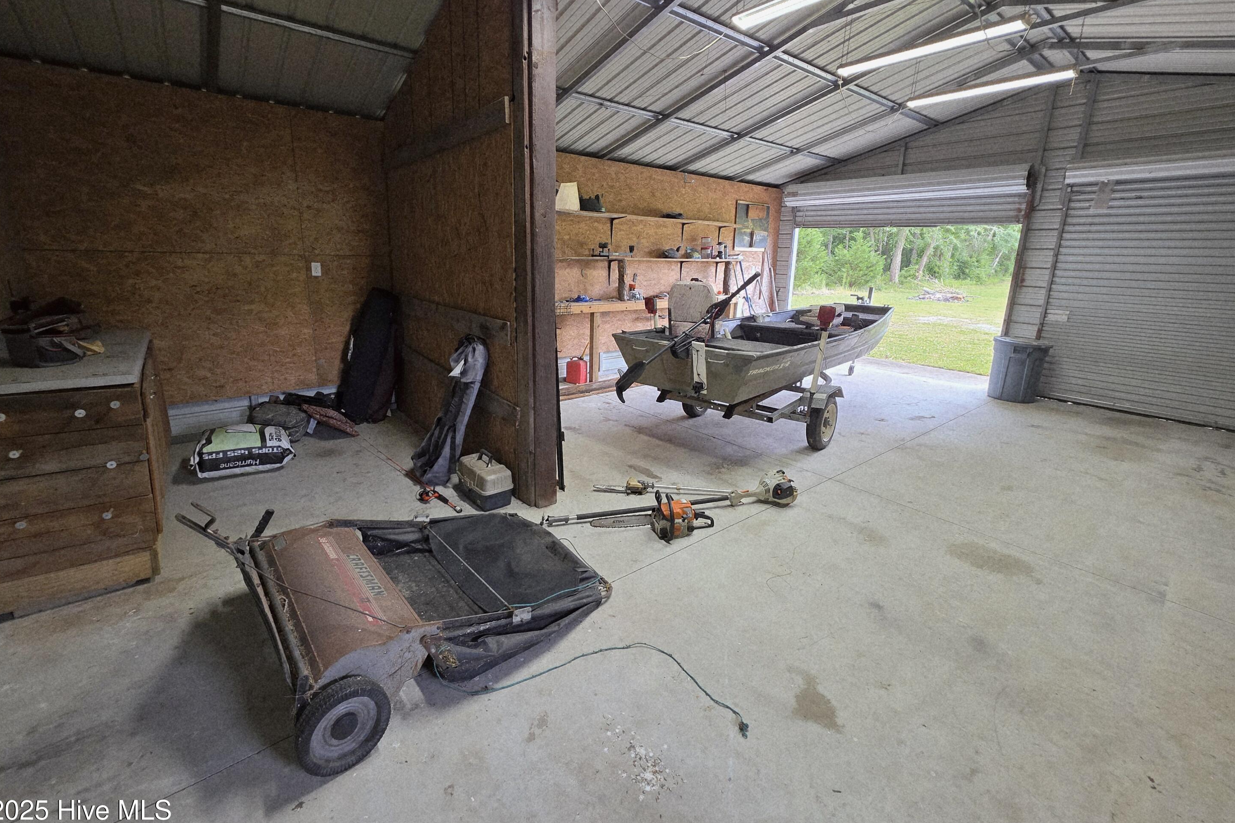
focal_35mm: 14
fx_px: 480
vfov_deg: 81.0
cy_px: 375
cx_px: 607
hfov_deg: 104.2
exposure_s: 1/120
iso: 200
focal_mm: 2.2
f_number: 1.9
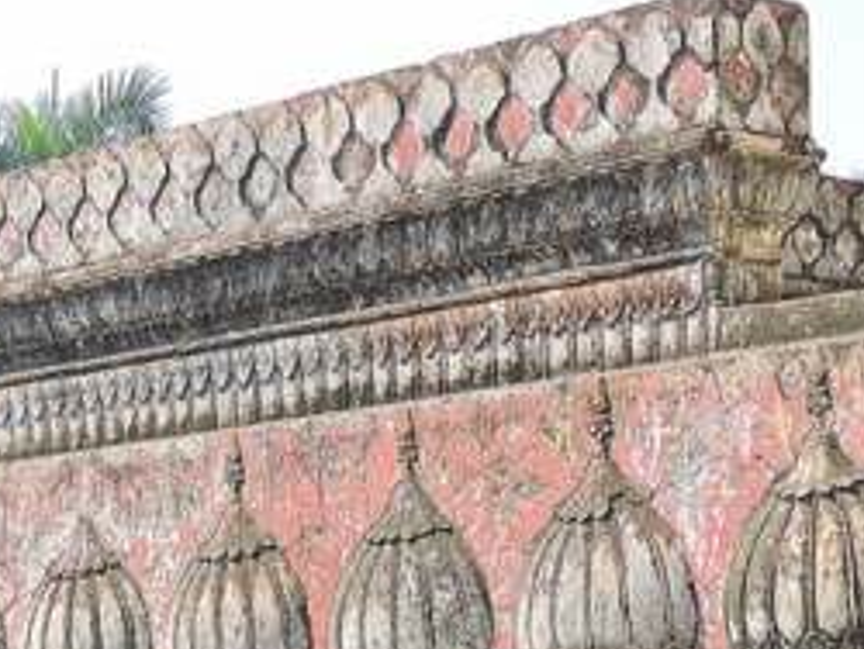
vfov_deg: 11.4
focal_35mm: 128
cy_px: 761
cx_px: 228
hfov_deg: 15.3
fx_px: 3198
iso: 100
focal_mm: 9
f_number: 4
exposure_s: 1/400
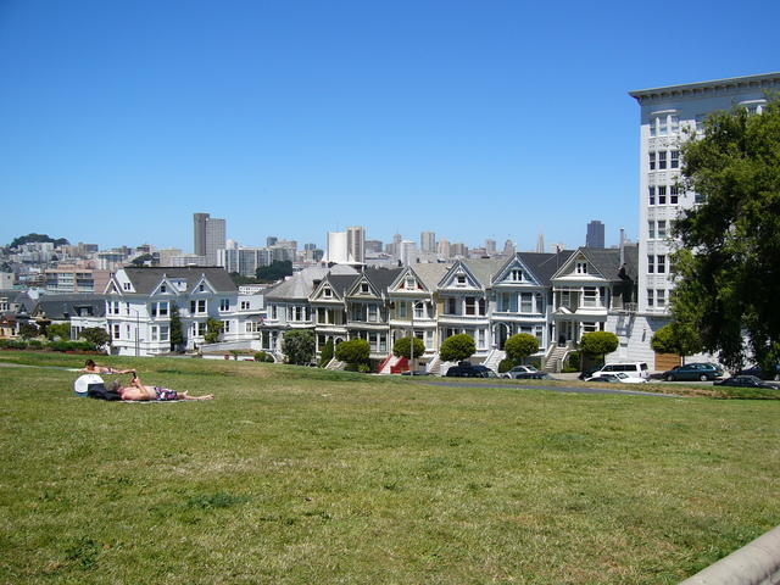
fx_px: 789
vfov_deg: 40.7
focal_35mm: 35
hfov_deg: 52.6
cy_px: 292
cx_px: 390
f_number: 8
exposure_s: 1/200
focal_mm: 5.8
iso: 50
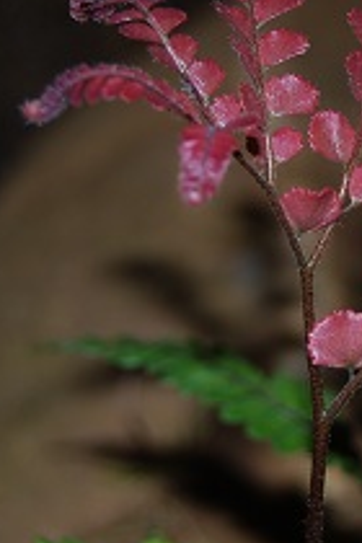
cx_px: 375
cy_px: 208
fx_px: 2367
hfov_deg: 8.7
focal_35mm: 157
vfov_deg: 13.1
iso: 100
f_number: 5.6
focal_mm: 55
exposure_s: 1/125
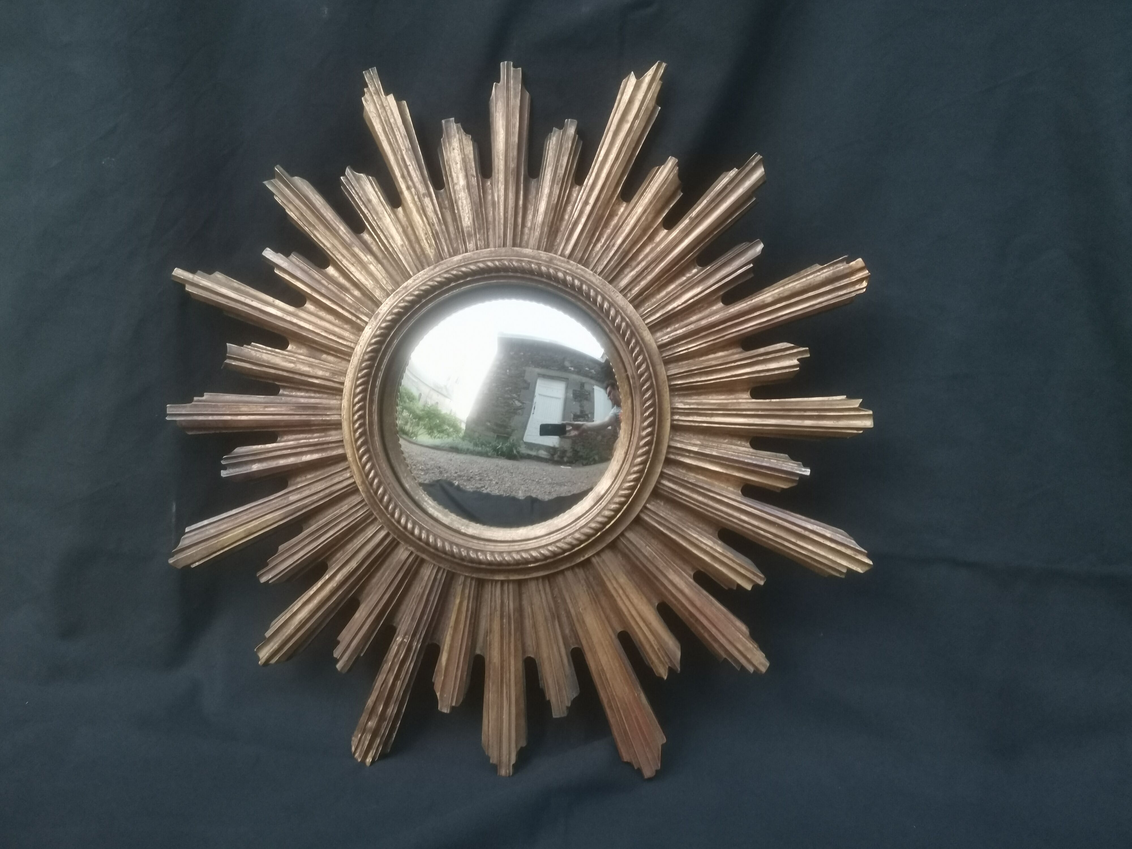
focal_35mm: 27
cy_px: 424
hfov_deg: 65.3
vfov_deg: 51.4
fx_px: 883
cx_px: 566
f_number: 1.8
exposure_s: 1/25
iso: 640
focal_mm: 4.75
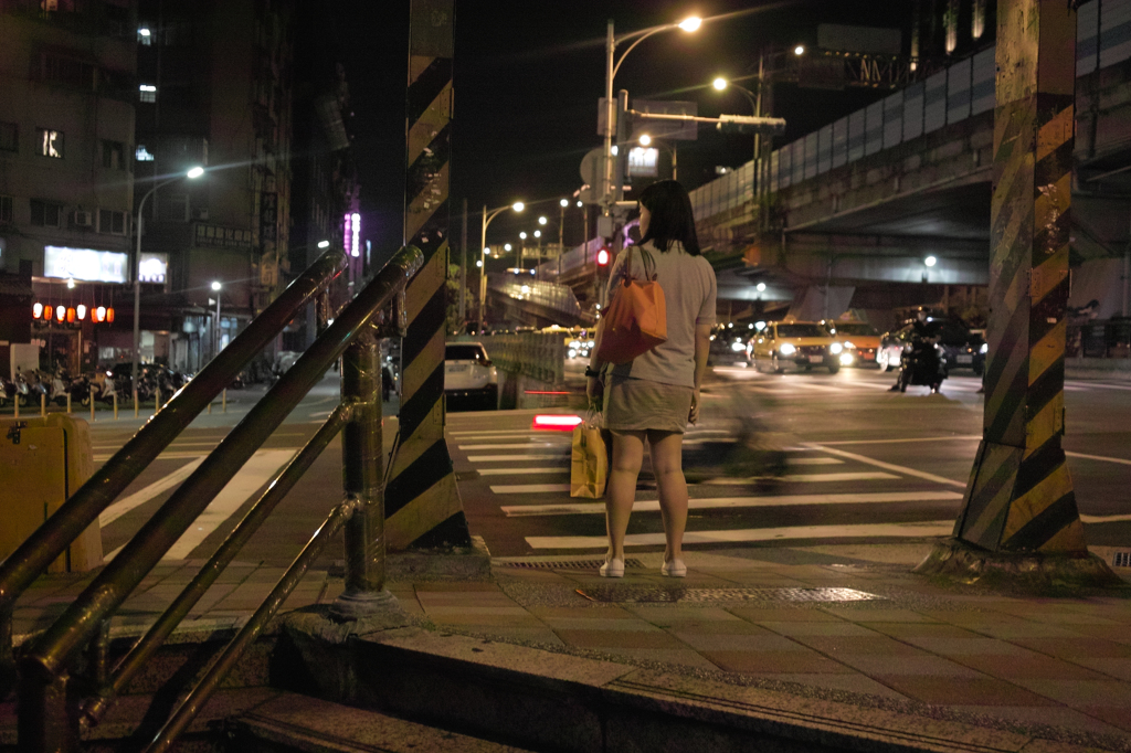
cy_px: 376
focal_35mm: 41
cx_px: 566
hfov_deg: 47.4
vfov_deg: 32.6
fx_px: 1288
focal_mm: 24.2
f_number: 2.8
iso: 800
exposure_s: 1/25
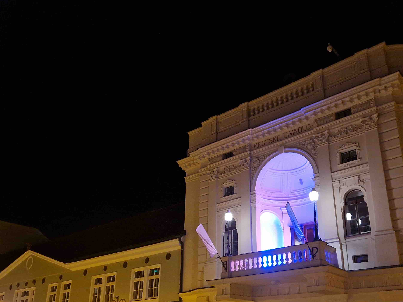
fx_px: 396
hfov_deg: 53.7
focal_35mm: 34
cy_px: 203
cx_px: 232
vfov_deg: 41.2
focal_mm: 5.4
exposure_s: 1/33
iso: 640
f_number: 1.8
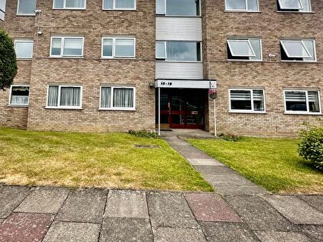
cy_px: 71
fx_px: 215
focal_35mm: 23
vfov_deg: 57.0
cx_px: 122
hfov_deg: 72.7
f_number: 2.2
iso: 40
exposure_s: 1/1247
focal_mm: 2.22
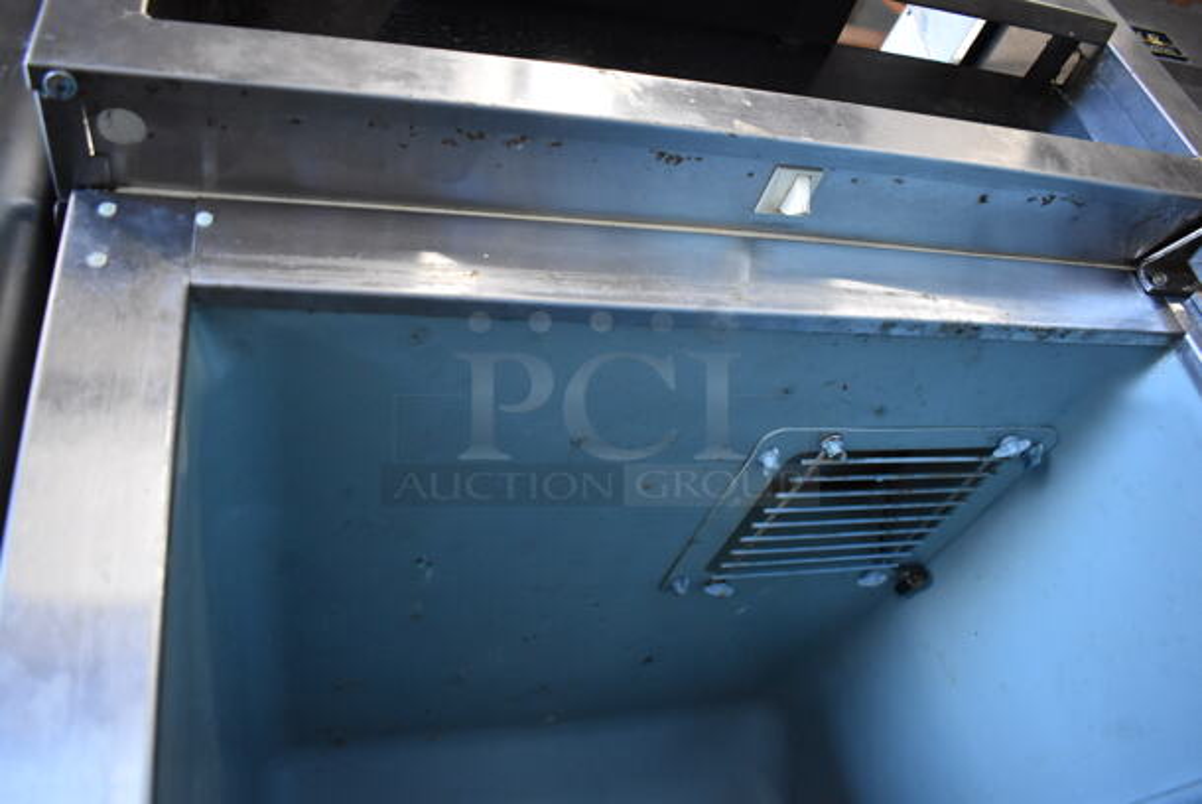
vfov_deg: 48.0
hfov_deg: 67.3
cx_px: 601
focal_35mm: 27
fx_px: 902
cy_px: 402
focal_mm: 18
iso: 2800
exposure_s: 1/125
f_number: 3.5
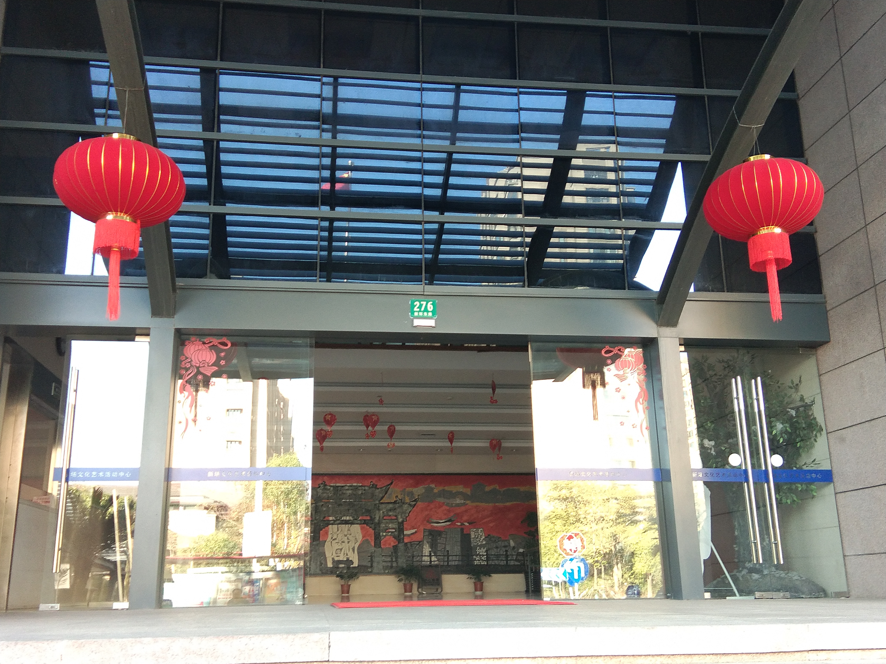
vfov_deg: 36.0
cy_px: 332
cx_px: 443
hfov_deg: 46.8
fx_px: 1024
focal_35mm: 40
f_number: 2.2
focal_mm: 3.69
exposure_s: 1/50
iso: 125
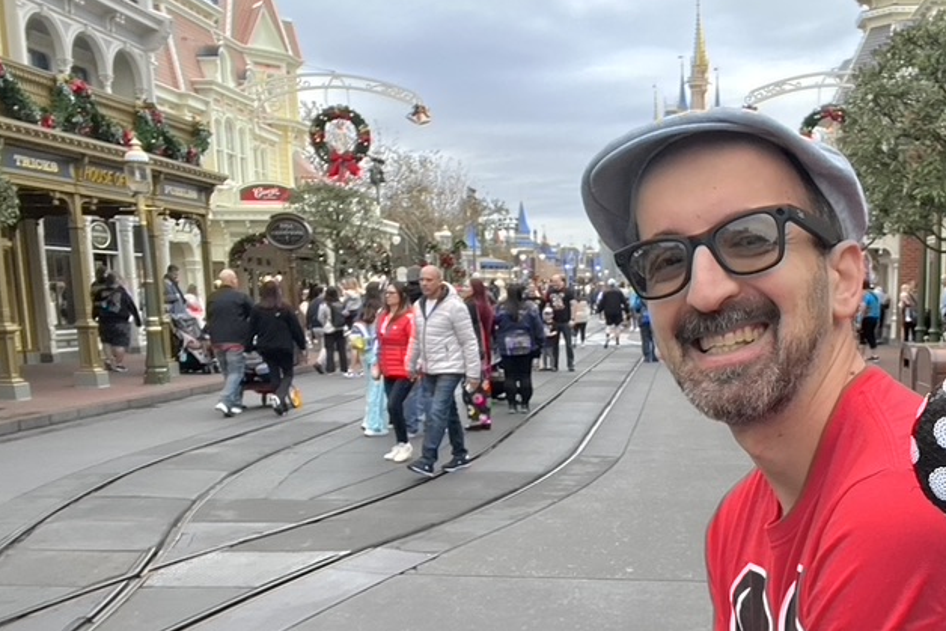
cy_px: 474
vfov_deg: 33.5
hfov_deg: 48.3
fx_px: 1025
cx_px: 664
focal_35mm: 39
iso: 64
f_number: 2.2
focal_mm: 2.71
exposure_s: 1/121
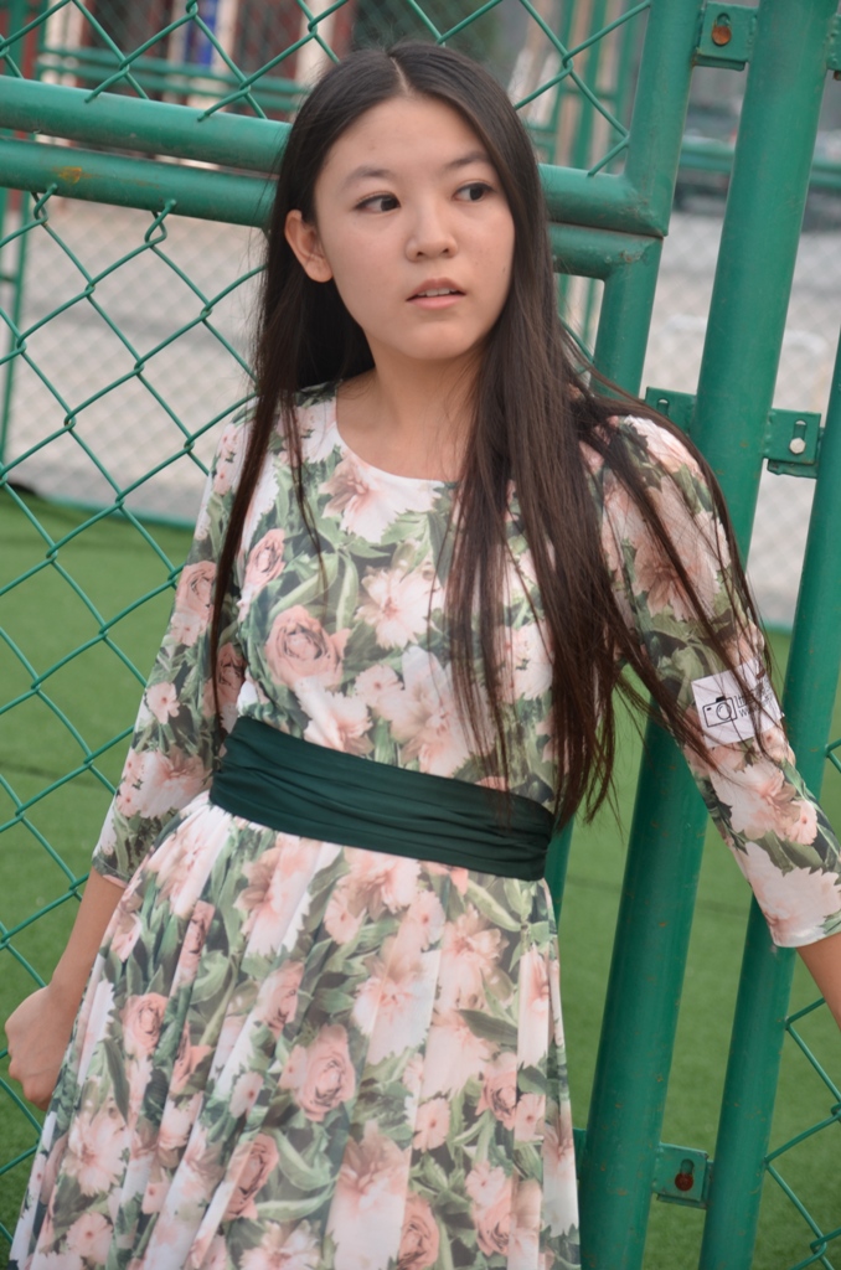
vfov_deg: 22.0
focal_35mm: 93
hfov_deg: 14.6
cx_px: 420
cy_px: 635
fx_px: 3274
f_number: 5
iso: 100
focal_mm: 62
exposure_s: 1/80
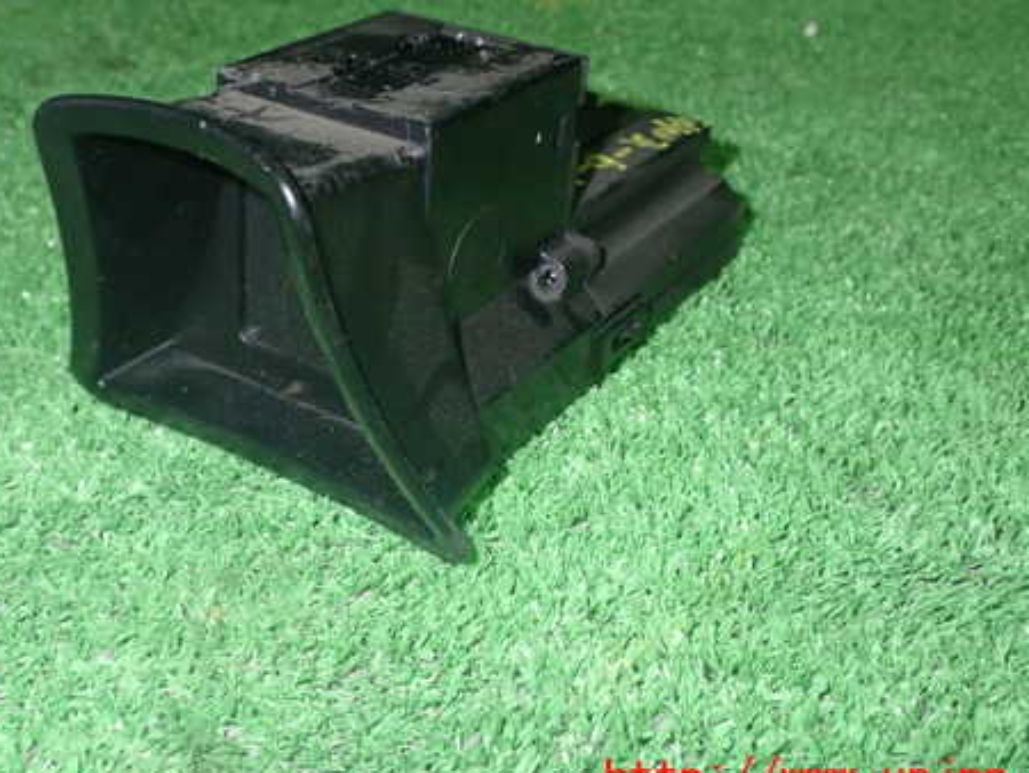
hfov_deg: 39.5
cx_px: 434
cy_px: 295
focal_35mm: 48
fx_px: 1428
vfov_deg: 30.2
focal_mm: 6.37
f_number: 10
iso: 800
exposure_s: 1/40
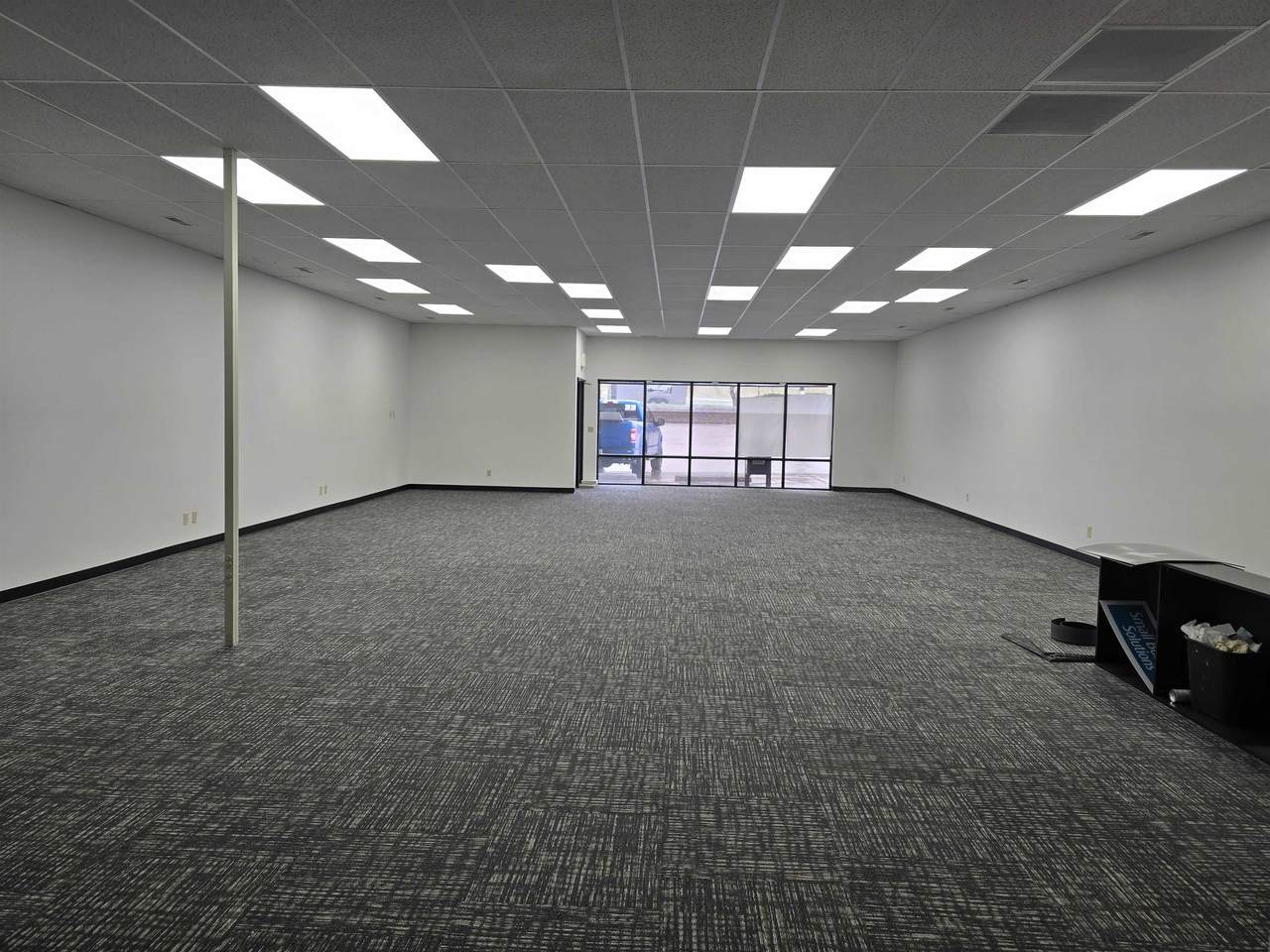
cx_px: 635
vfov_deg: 58.9
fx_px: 844
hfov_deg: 73.9
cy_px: 476
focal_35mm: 23
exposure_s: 1/180
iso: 50
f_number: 1.7
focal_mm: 6.3
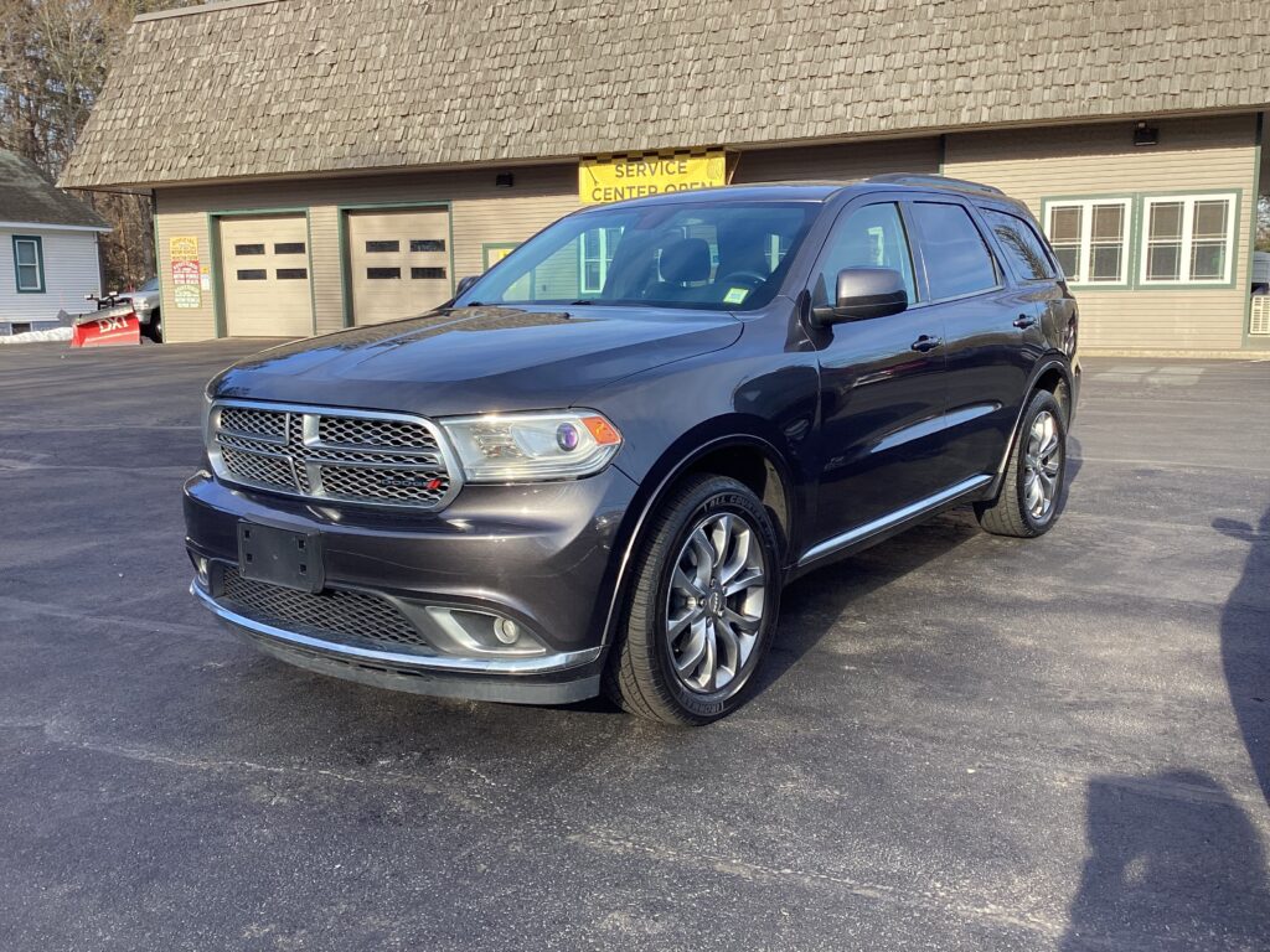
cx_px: 635
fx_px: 1137
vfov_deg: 45.4
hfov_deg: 58.4
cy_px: 476
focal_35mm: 31
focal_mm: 3.3
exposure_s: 1/326
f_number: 2.4
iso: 25
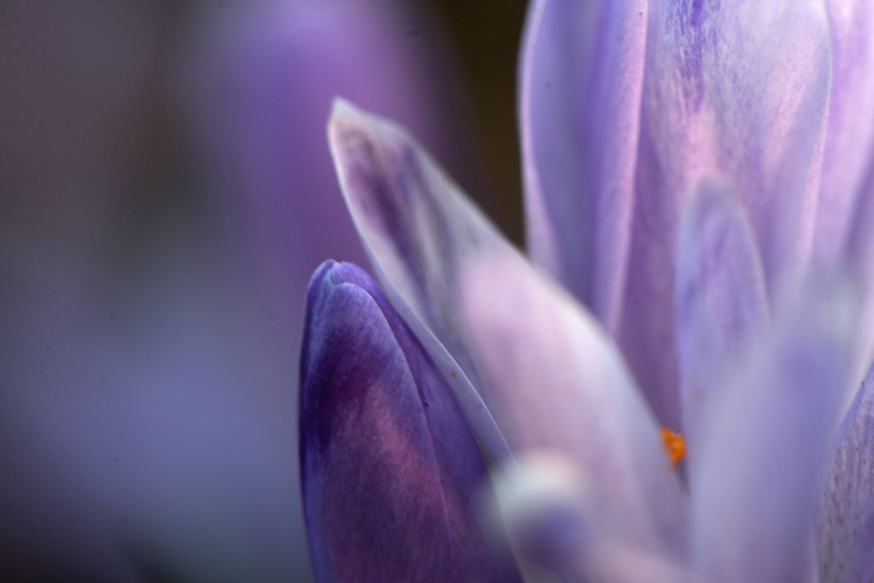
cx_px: 437
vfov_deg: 13.1
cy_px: 292
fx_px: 2550
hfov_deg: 19.4
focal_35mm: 105
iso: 250
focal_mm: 105
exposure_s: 1/20
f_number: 11
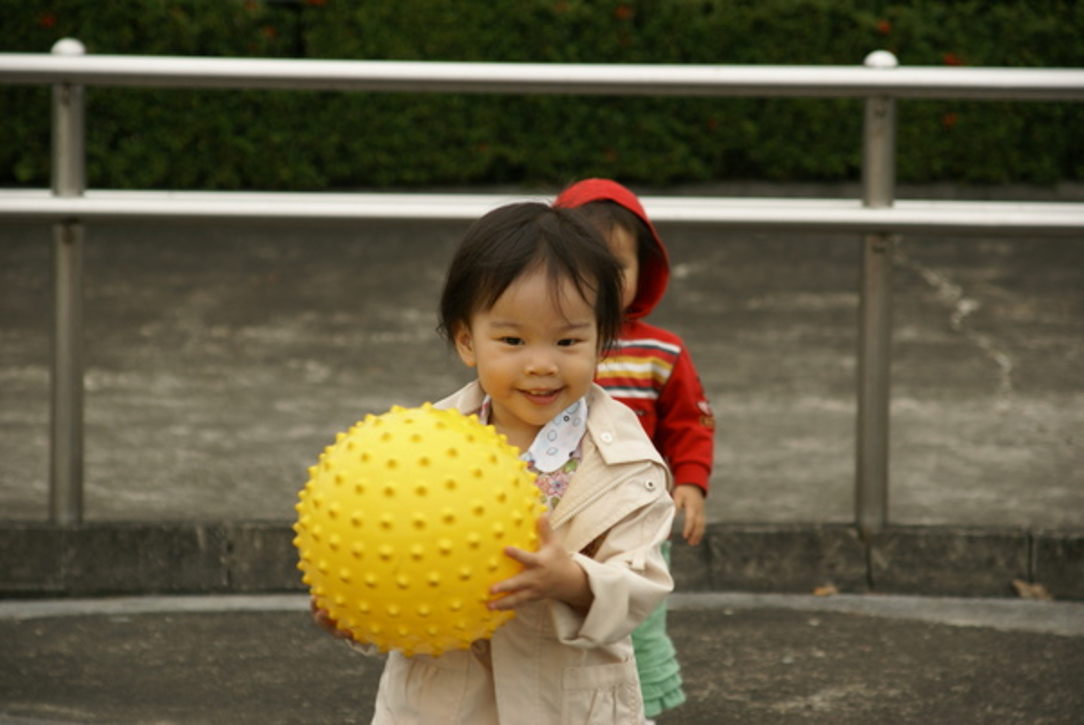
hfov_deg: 17.0
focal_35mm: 120
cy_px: 362
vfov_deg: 11.4
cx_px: 542
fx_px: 3616
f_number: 4.5
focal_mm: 80
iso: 100
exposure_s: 1/125
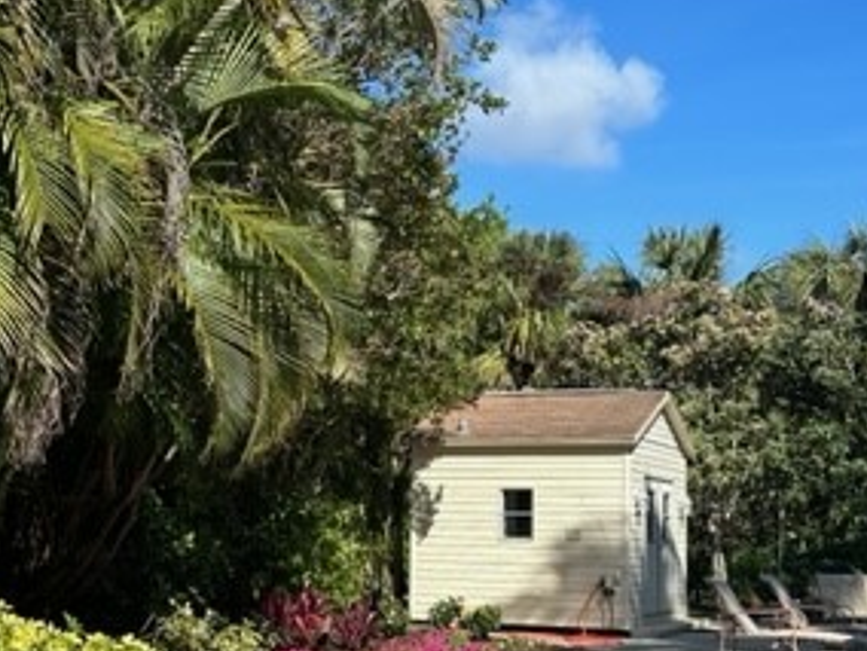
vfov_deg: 26.9
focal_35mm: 54
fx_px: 1352
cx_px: 458
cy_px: 419
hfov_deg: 35.5
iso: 80
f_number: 1.78
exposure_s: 1/4545
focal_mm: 6.86
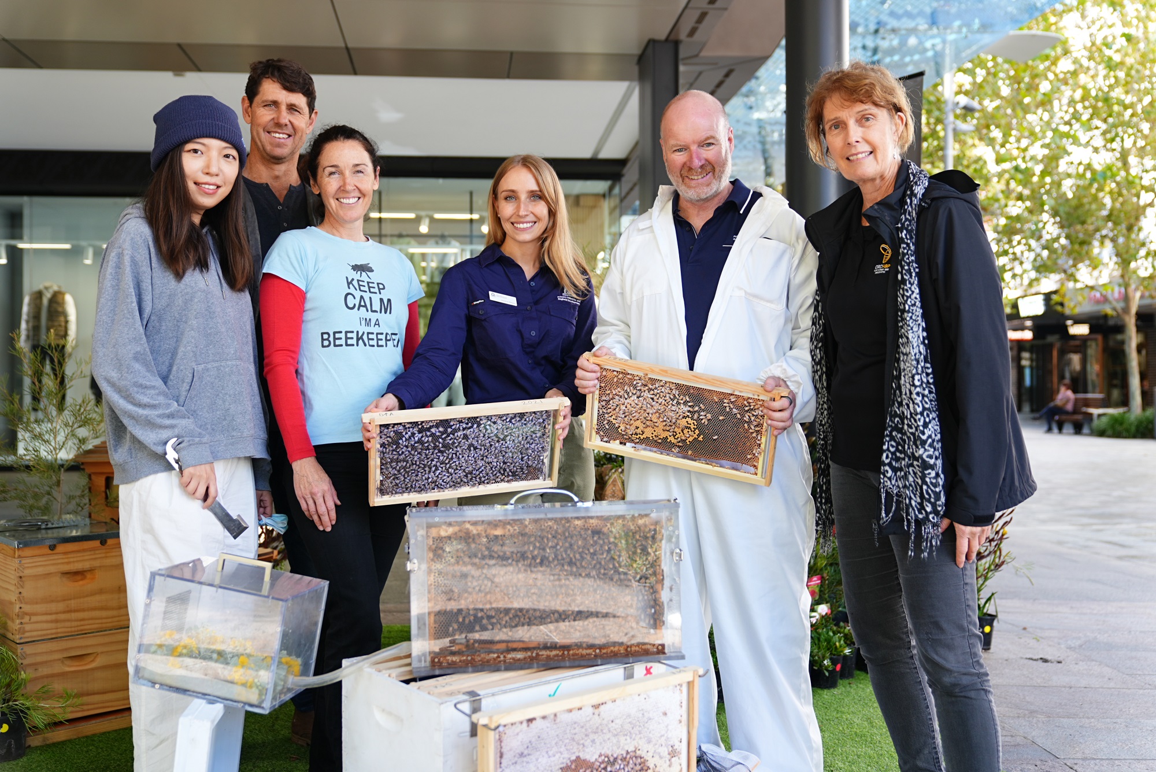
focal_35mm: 35
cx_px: 578
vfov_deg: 37.9
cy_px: 386
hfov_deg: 54.4
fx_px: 1124
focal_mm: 35
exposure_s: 1/200
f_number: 2.8
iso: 250
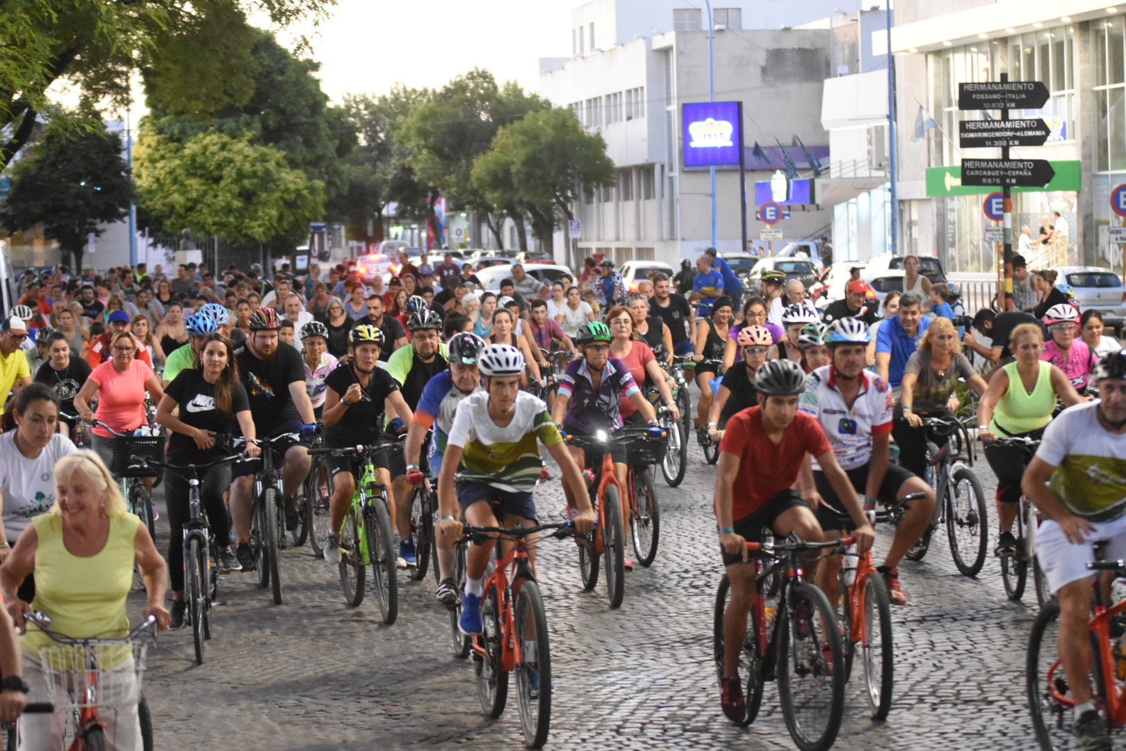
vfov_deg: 13.0
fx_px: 3284
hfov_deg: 19.5
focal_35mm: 105
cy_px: 376
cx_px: 563
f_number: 2.8
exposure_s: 1/125
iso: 6400
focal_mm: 70
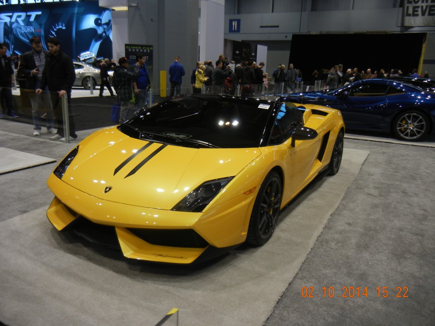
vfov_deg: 46.8
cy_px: 163
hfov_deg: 60.0
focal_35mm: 30
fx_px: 377
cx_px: 218
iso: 175
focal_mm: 5.4
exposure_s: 1/59.5
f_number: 3.5
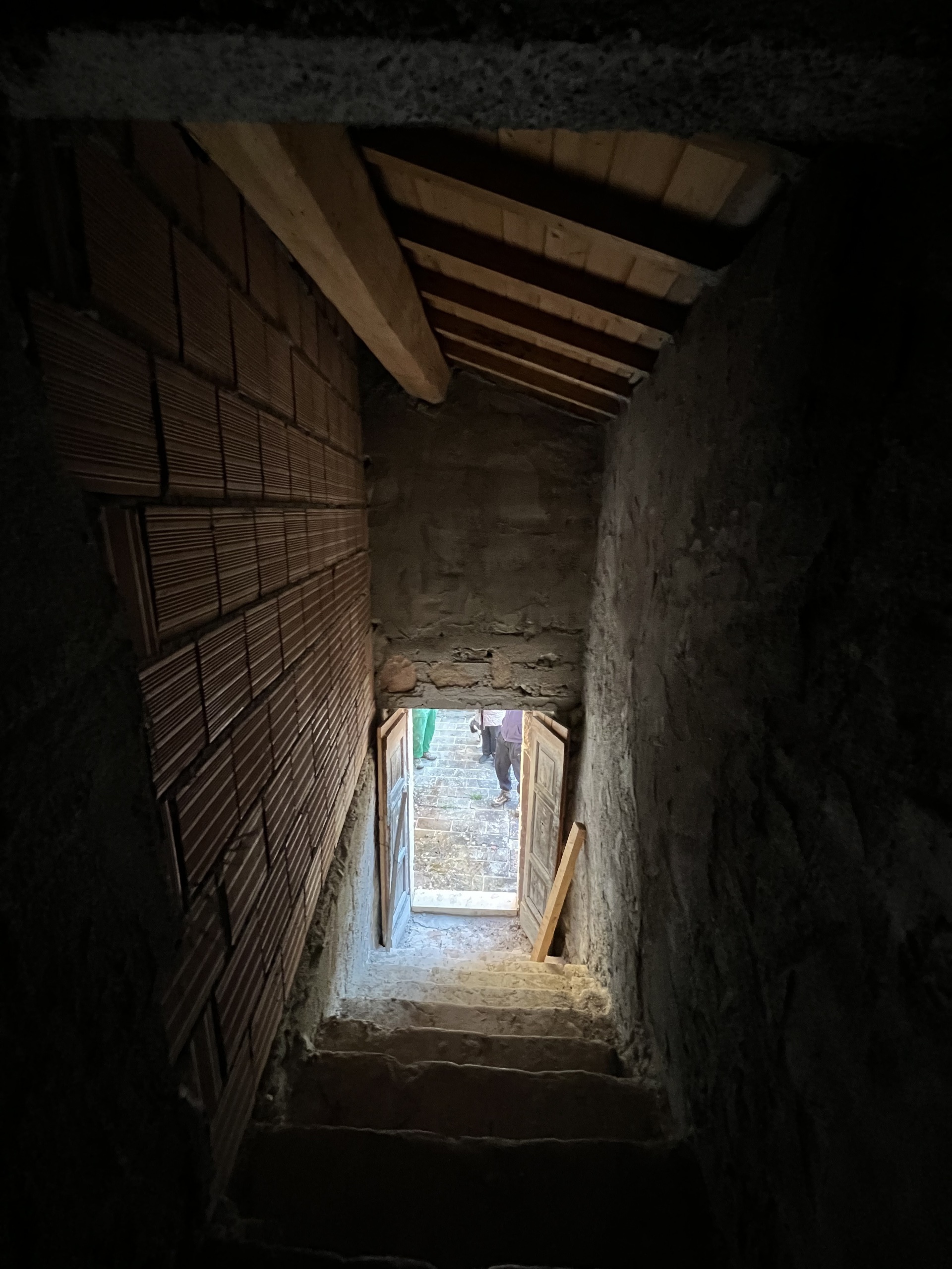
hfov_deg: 89.9
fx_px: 477
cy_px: 634
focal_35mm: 13
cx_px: 476
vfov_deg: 106.2
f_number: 1.8
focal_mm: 1.57
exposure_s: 1/48
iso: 1000
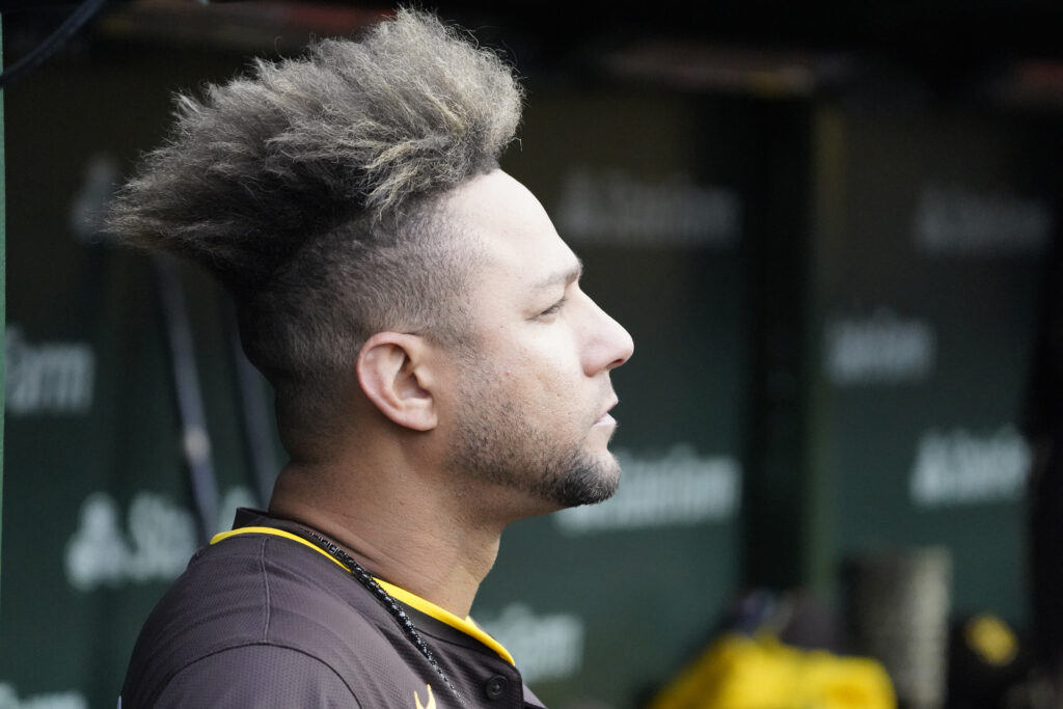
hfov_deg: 10.3
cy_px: 354
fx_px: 5906
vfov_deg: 6.9
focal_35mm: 200
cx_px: 532
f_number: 5.6
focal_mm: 200
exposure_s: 1/2500
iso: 12800
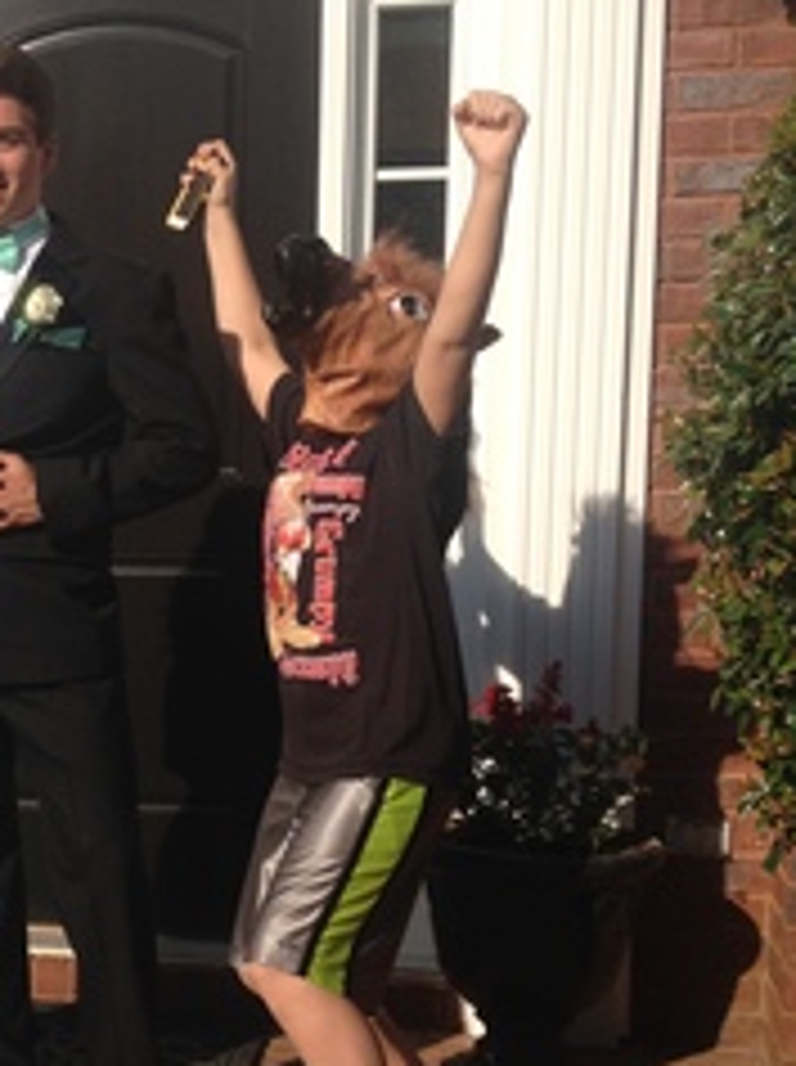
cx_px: 54
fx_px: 2183
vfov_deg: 27.3
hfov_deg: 20.2
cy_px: 679
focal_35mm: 71
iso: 50
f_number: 2.4
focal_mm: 4.28
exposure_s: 1/1623
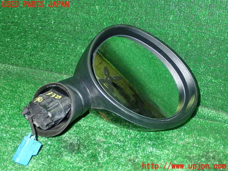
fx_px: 310
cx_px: 114
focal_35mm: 47
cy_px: 86
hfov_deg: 40.4
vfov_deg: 30.9
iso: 640
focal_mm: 8.4
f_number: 3.1
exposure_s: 1/50
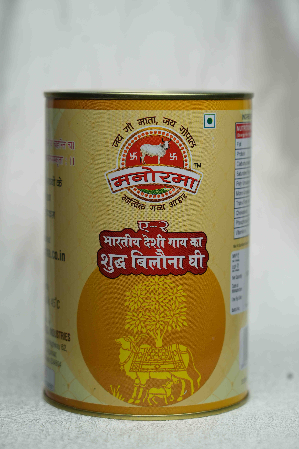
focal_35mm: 105
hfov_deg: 13.0
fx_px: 1308
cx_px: 150
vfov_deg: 19.5
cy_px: 224
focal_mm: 105
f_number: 5
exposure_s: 1/125
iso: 250
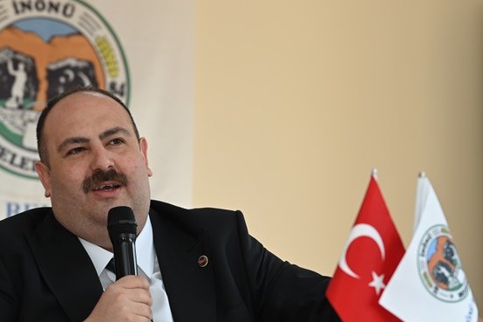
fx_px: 2481
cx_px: 210
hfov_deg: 11.1
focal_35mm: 185
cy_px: 208
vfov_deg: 7.4
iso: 200
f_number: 4.5
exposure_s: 1/80
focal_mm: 100
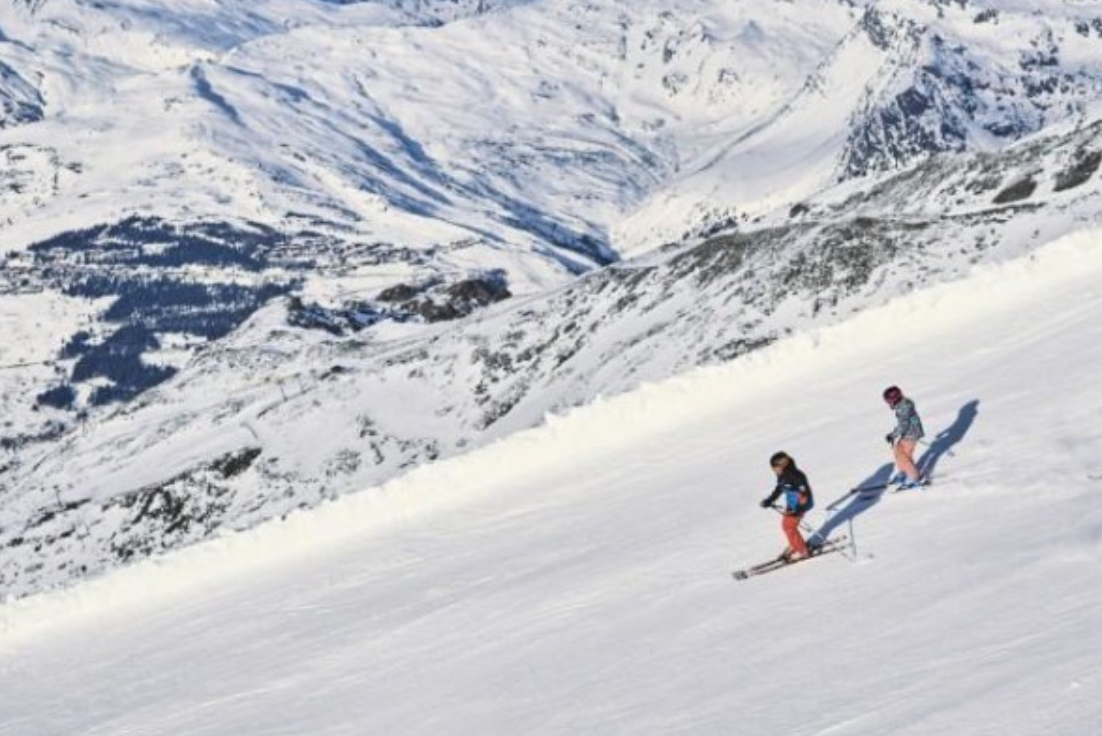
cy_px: 280
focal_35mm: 89
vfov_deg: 15.4
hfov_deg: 22.9
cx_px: 565
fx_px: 2726
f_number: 4
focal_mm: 55
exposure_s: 1/2000
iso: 200
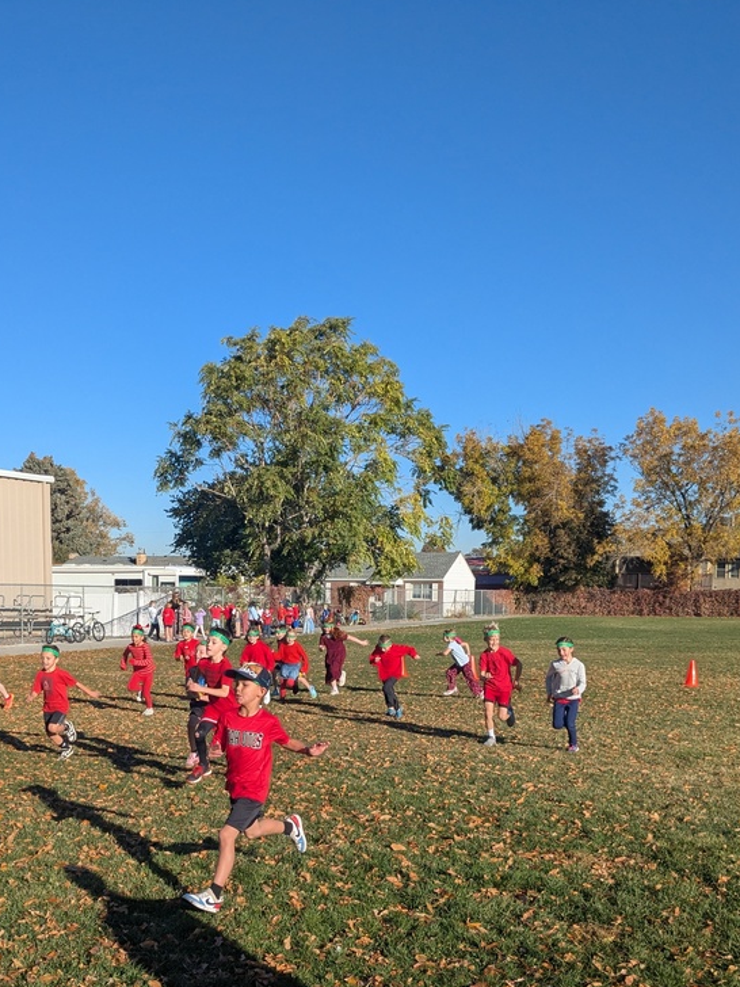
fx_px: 1083
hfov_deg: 37.5
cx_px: 286
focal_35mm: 38
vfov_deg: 47.9
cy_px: 685
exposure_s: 1/3344
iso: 55
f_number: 1.73
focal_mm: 4.38
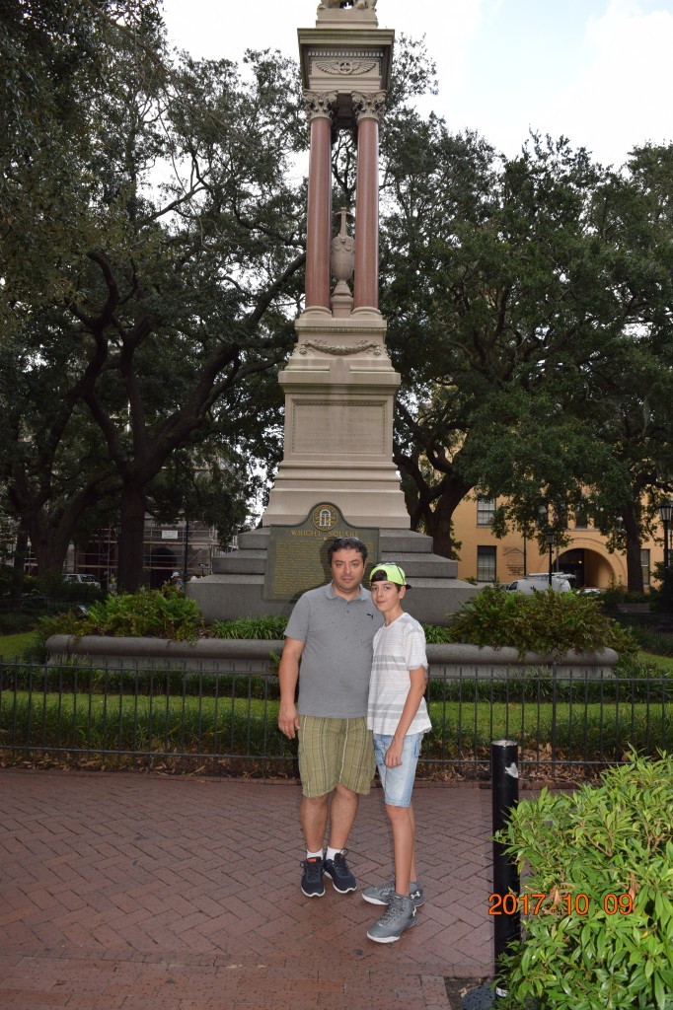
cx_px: 336
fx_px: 758
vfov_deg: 67.4
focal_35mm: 27
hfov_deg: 47.9
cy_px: 505
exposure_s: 1/125
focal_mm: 18
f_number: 5.6
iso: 320
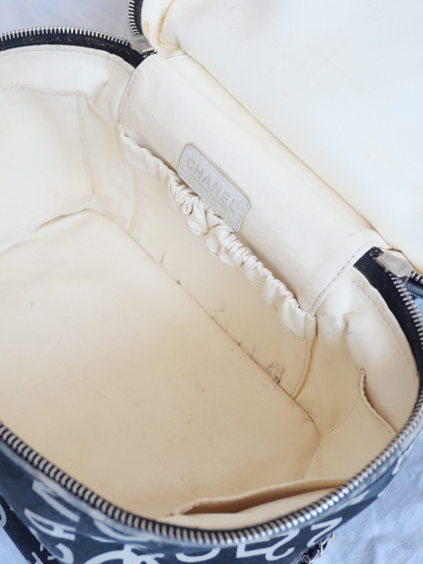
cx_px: 132
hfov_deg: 31.2
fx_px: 749
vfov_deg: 41.1
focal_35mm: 46
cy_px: 233
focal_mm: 16
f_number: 3.9
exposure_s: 1/60
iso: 1000
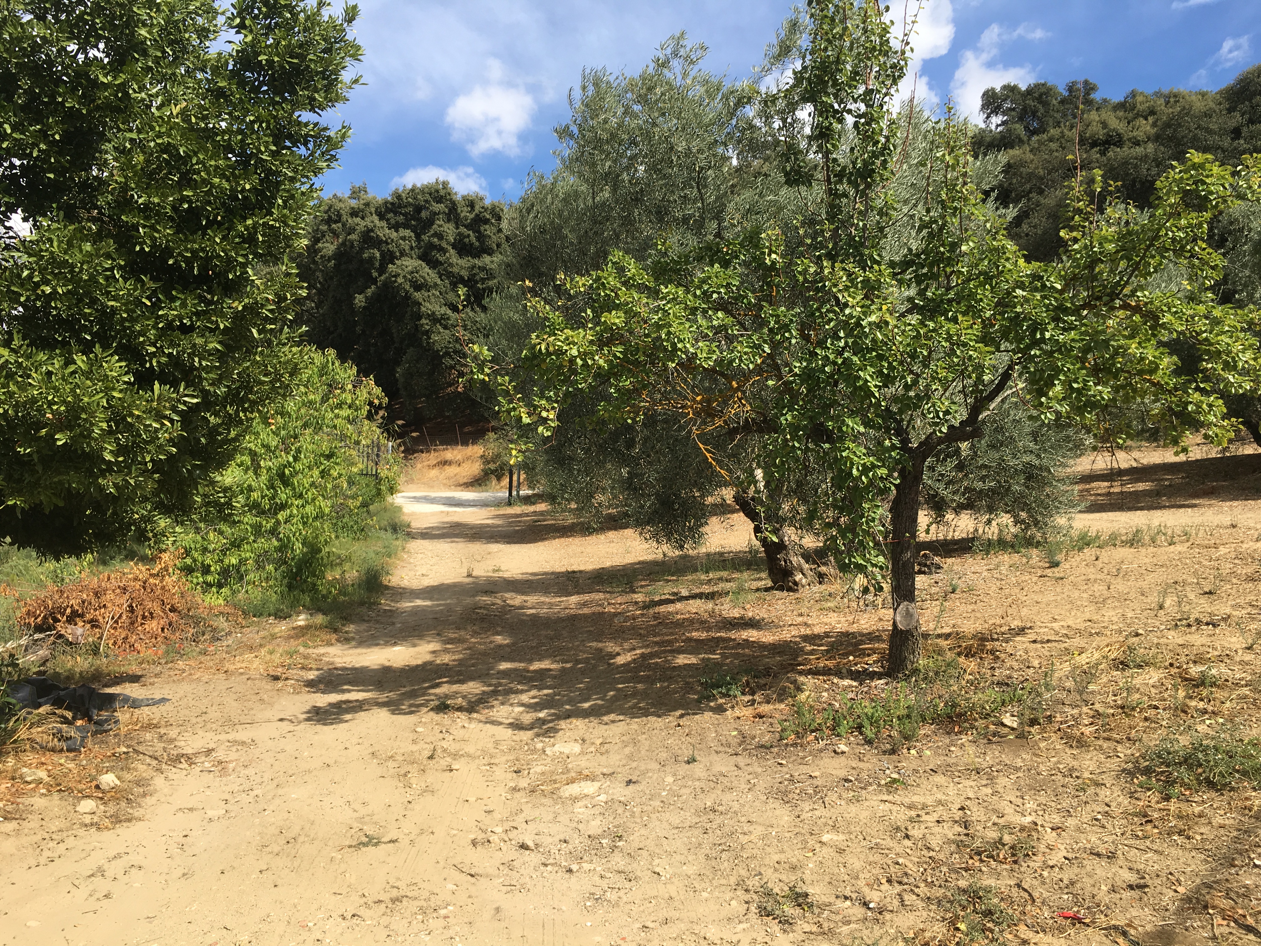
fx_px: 1056
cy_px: 473
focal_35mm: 29
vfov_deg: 48.2
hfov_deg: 61.7
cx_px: 630
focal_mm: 4.15
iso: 25
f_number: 2.2
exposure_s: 1/1399
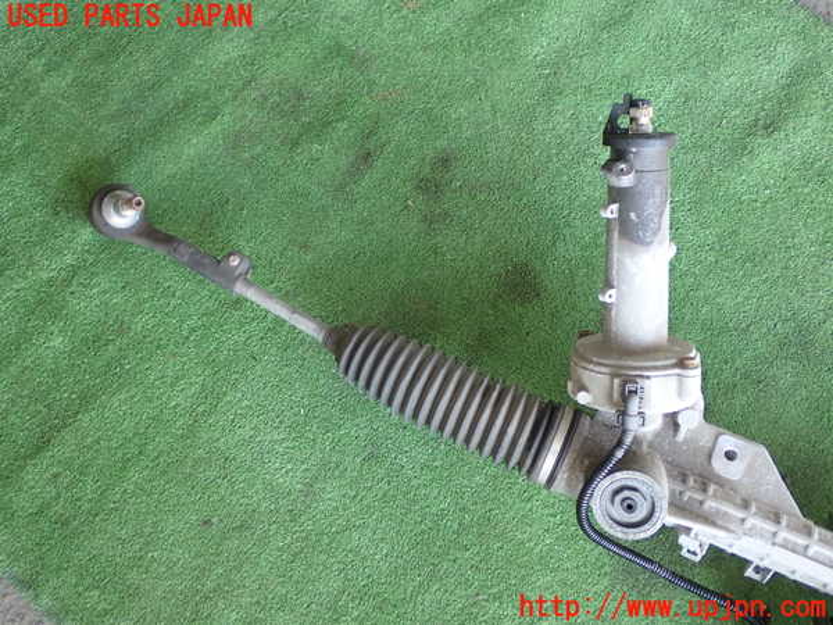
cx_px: 416
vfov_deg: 32.9
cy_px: 312
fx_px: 1059
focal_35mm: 44
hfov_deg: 42.9
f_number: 2.9
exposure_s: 1/40
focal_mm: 7.84
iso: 200
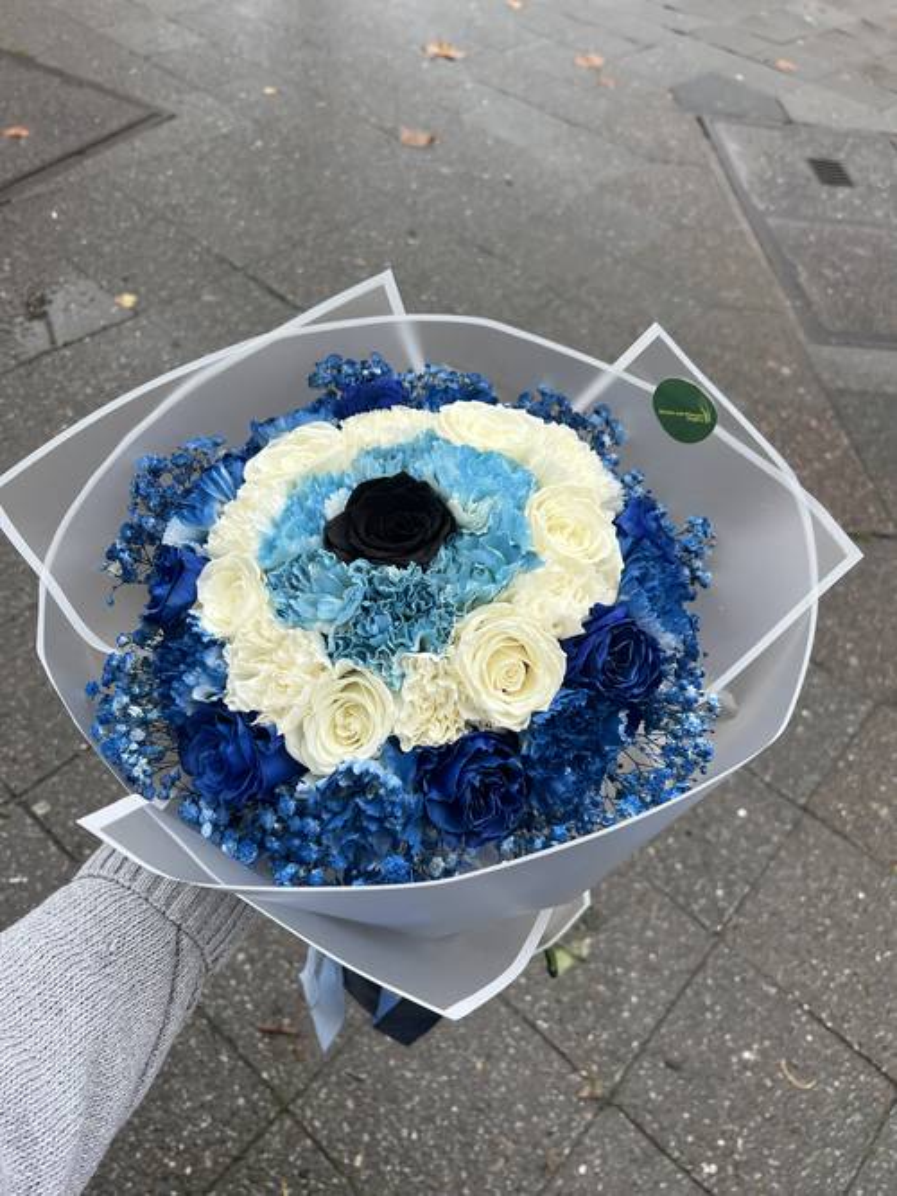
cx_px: 448
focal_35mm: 26
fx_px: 899
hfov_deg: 53.0
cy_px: 598
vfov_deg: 67.3
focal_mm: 5.7
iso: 40
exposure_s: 1/212
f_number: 1.5
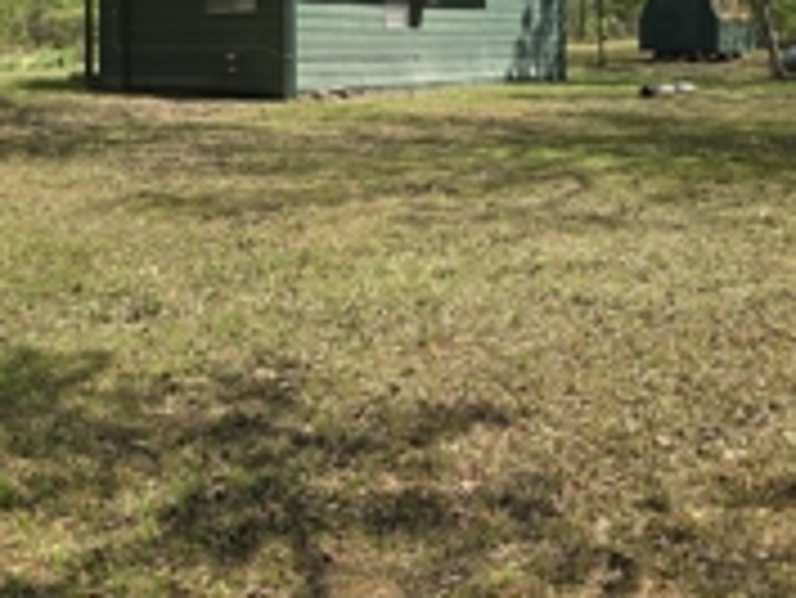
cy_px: 49
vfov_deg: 27.0
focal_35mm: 52
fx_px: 1197
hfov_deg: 36.8
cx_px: 360
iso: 12
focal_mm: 6.3
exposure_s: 1/553
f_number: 1.7
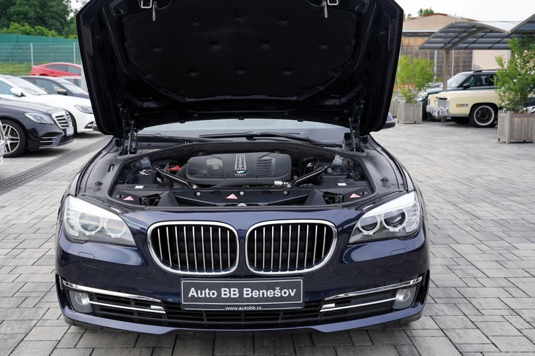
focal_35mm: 43
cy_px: 173
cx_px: 239
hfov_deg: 45.4
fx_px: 639
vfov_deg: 31.2
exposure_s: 1/125
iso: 100
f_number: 5
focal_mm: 34
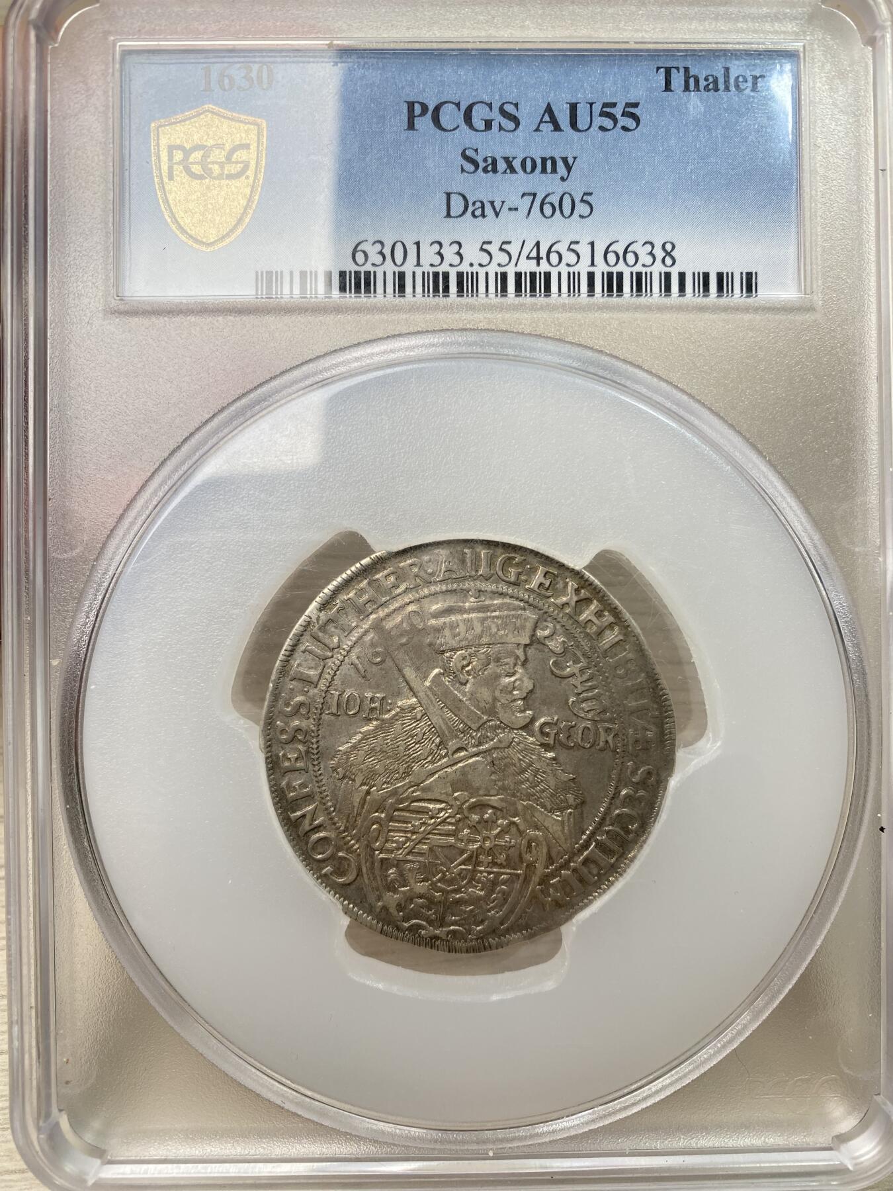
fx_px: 860
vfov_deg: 69.4
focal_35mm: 25
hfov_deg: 54.9
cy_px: 596
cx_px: 446
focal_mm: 4.25
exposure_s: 1/181
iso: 32
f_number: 1.8
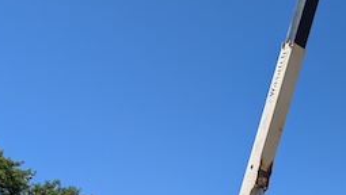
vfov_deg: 25.8
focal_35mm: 41
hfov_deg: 35.6
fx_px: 377
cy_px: 240
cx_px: 438
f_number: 1.7
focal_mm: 2.02
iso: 54
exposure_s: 1/3378
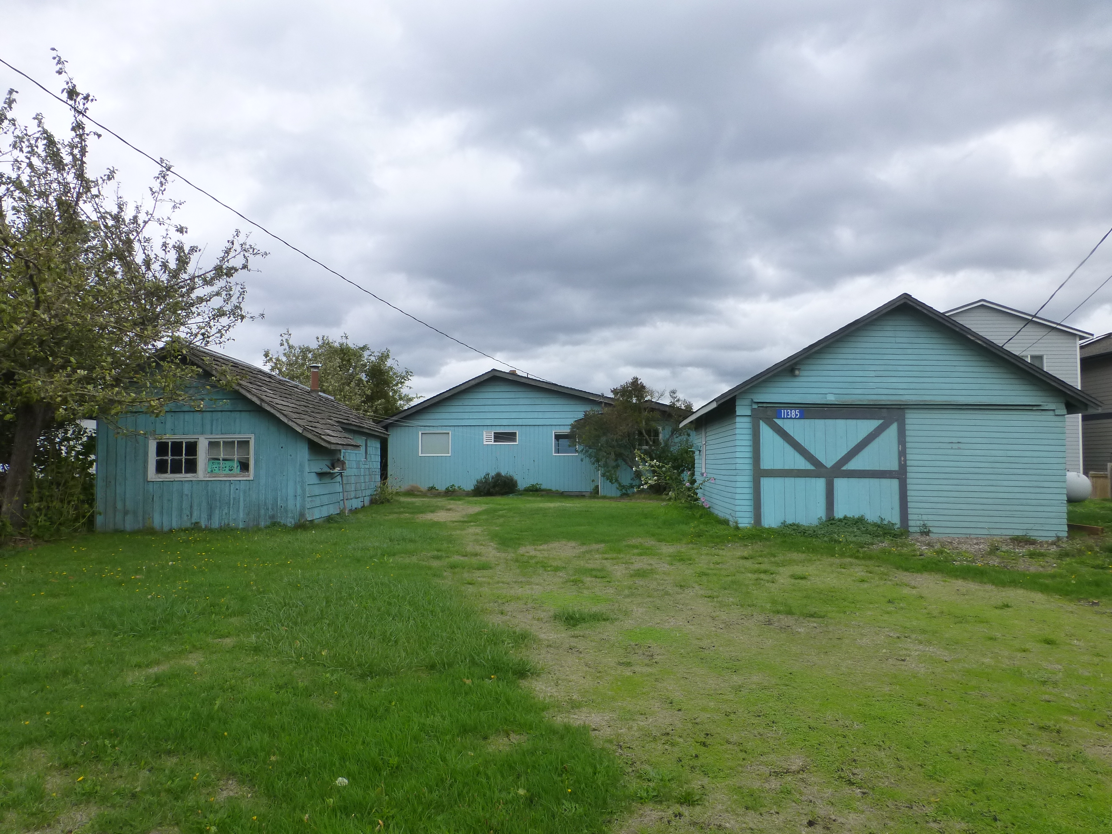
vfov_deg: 56.8
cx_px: 556
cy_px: 417
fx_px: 771
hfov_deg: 71.6
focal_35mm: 24
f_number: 4
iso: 160
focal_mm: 4.3
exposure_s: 1/320
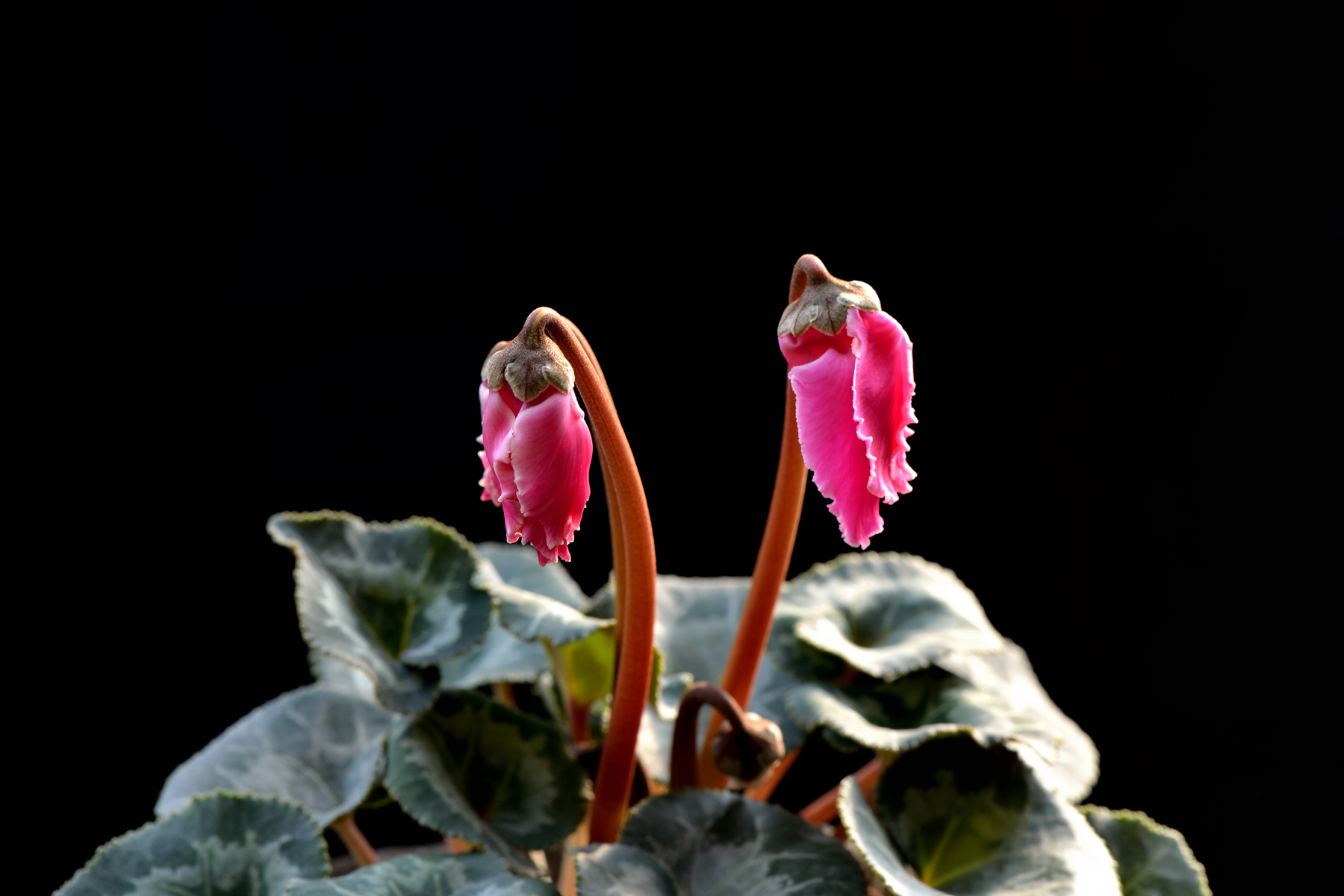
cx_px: 672
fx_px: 3921
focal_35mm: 105
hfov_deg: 19.5
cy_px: 448
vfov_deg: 13.0
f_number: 13
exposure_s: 1/25
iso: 320
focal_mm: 105
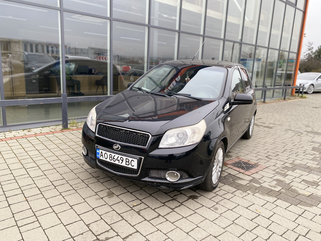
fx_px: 241
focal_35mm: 26
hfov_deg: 67.3
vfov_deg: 53.1
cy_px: 120
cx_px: 160
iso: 32
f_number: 1.8
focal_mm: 4.25
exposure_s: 1/230
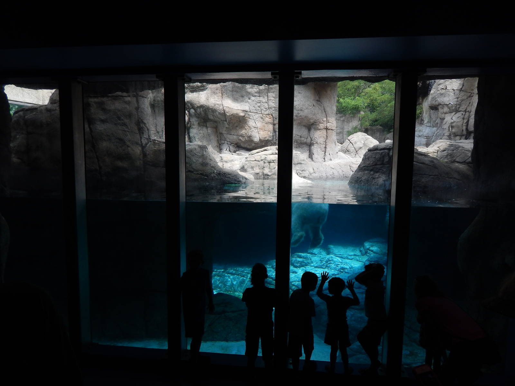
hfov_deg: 73.9
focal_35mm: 23
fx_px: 342
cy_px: 193
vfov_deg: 58.9
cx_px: 258
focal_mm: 4
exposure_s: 1/400
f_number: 3
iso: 125
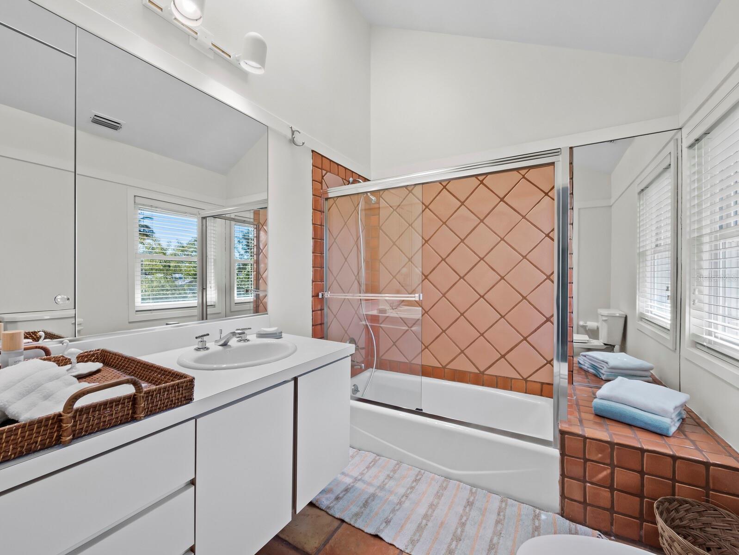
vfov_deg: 85.7
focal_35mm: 14
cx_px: 370
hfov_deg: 102.0
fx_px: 299
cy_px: 278
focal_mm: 7
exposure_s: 1/2.5
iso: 320
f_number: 14
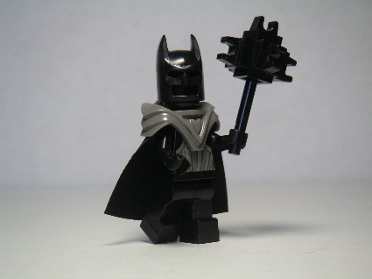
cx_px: 186
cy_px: 140
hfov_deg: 20.3
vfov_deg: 15.2
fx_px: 1042
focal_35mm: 97
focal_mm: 15
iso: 100
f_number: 3.5
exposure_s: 1/90
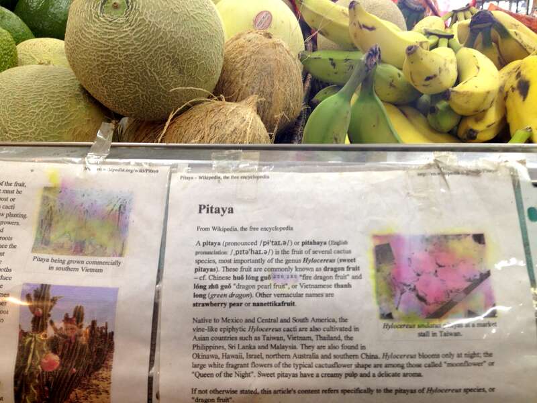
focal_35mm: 35
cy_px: 202
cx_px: 268
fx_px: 543
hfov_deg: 52.6
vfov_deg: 40.7
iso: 80
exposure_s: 1/20
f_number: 2.4
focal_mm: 4.28
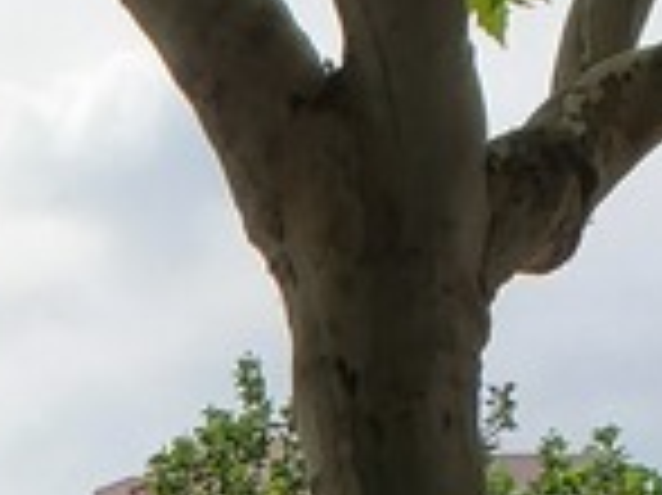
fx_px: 3650
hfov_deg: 9.8
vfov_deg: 7.5
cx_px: -590
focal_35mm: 191
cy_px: 990
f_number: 2.4
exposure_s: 1/2015
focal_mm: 4.3
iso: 50
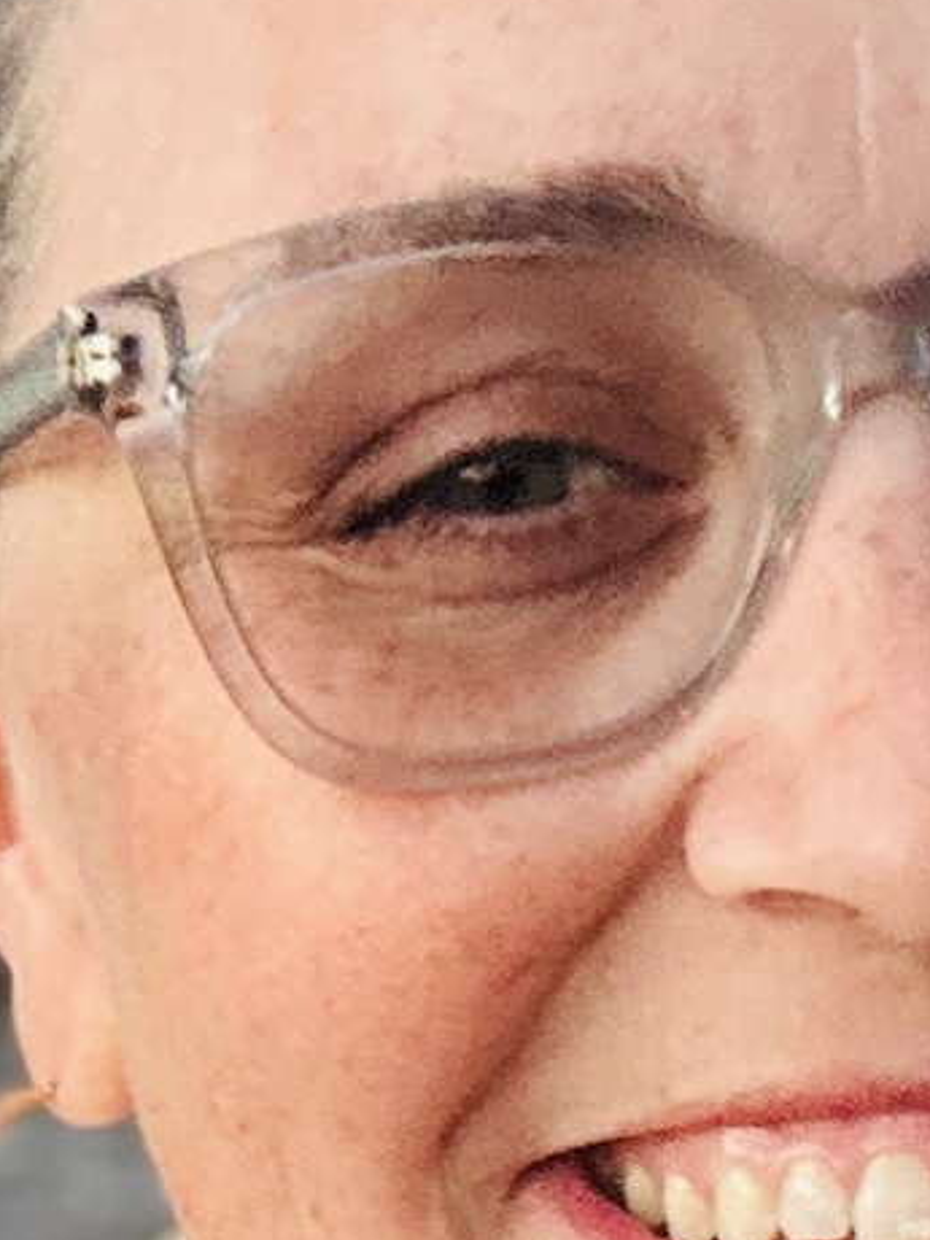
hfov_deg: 10.6
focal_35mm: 139
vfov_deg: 13.1
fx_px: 4979
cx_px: 78
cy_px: 2080
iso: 160
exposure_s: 1/60
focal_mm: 2.69
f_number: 1.9
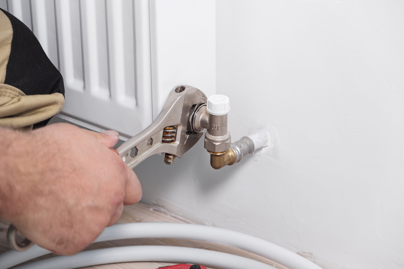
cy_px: 134
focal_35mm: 83
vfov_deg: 16.5
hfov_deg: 24.5
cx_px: 202
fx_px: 931
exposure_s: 1/100
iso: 320
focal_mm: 55
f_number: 4
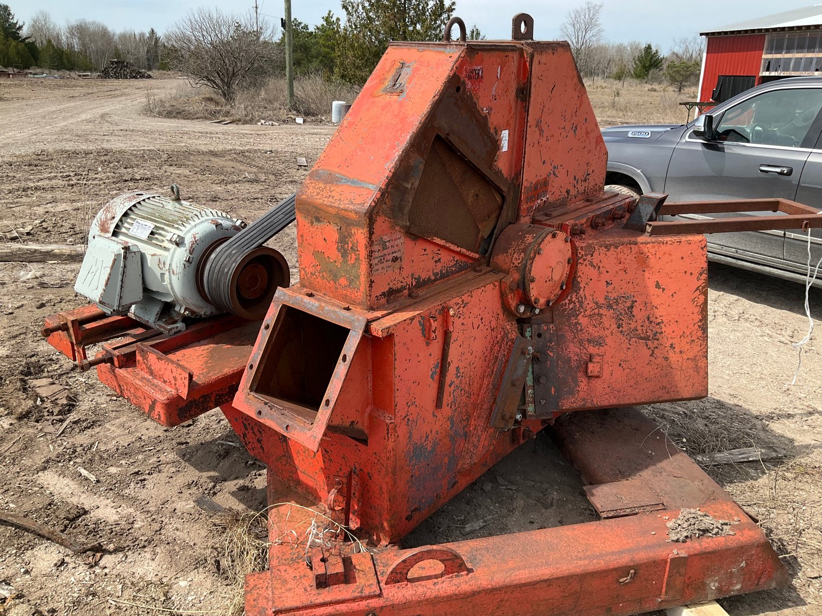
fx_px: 689
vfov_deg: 48.2
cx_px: 411
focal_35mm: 29
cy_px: 308
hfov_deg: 61.7
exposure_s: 1/1168
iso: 25
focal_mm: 3
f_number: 1.8
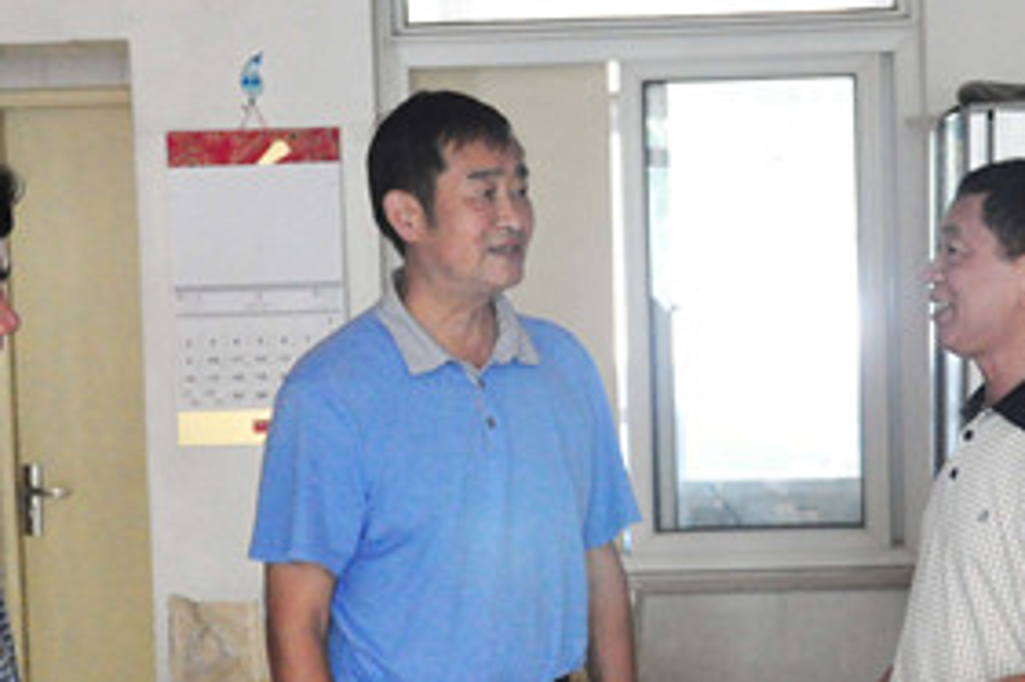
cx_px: 660
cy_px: 421
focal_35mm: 97
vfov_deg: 14.1
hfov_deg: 21.0
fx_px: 2760
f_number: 4
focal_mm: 28
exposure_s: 1/40
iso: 2000
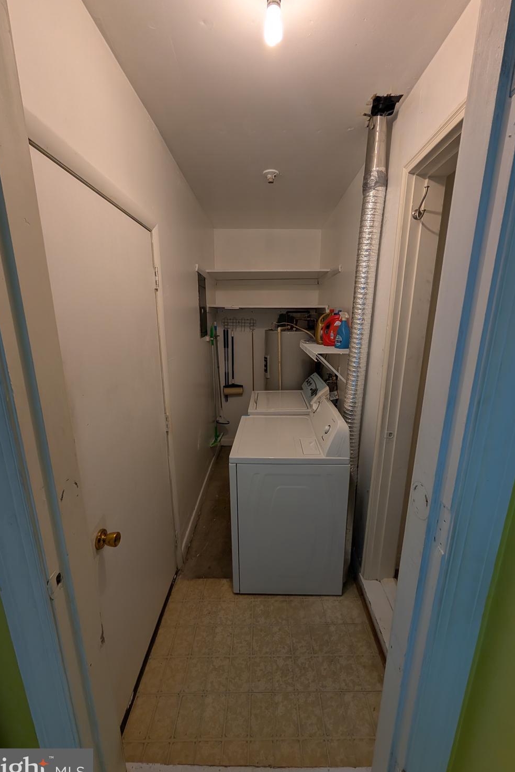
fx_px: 279
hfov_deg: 85.4
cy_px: 390
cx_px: 265
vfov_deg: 108.3
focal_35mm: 13
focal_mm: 2.02
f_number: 1.7
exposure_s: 1/40
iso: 55
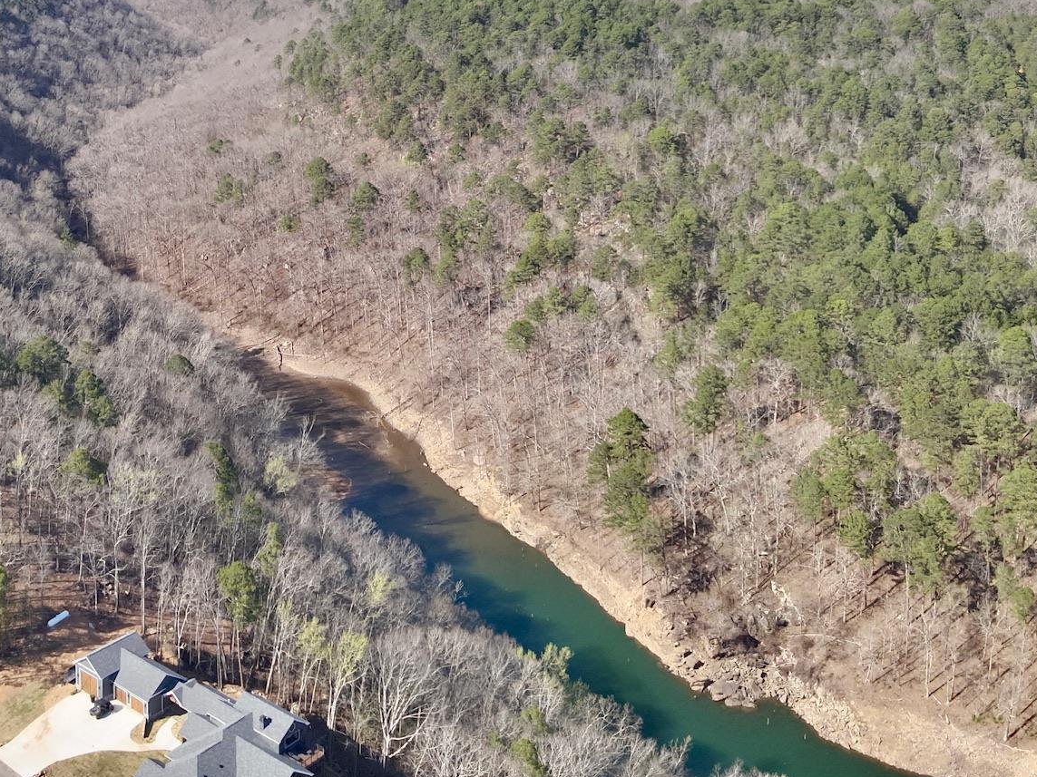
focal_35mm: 43
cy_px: 113
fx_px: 1288
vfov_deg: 32.3
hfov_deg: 42.2
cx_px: 230
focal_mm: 4.4
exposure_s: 1/1000
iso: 100
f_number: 2.8
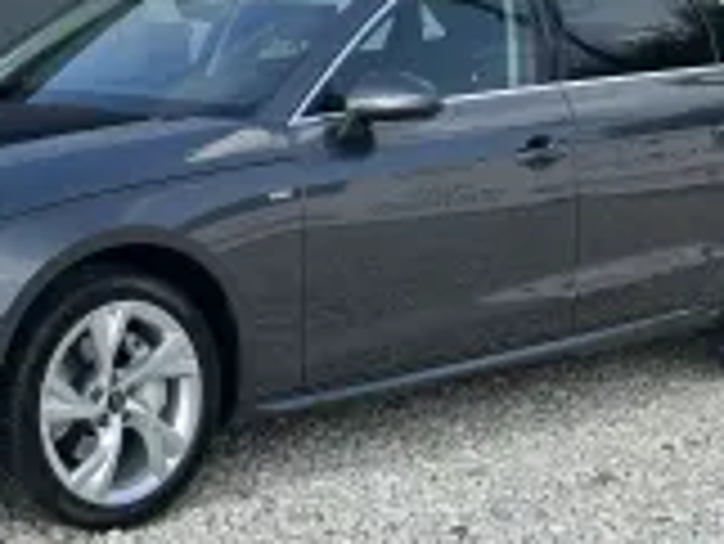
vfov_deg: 13.8
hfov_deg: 18.3
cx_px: 184
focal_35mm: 107
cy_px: 126
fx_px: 2240
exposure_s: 1/1171
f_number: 1.78
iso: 64
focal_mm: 6.86
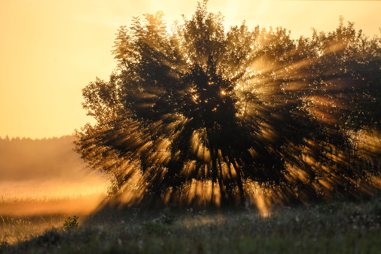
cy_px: 127
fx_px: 3490
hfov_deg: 6.2
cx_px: 190
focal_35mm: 330
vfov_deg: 4.2
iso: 100
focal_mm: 330
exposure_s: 1/640
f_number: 5.6
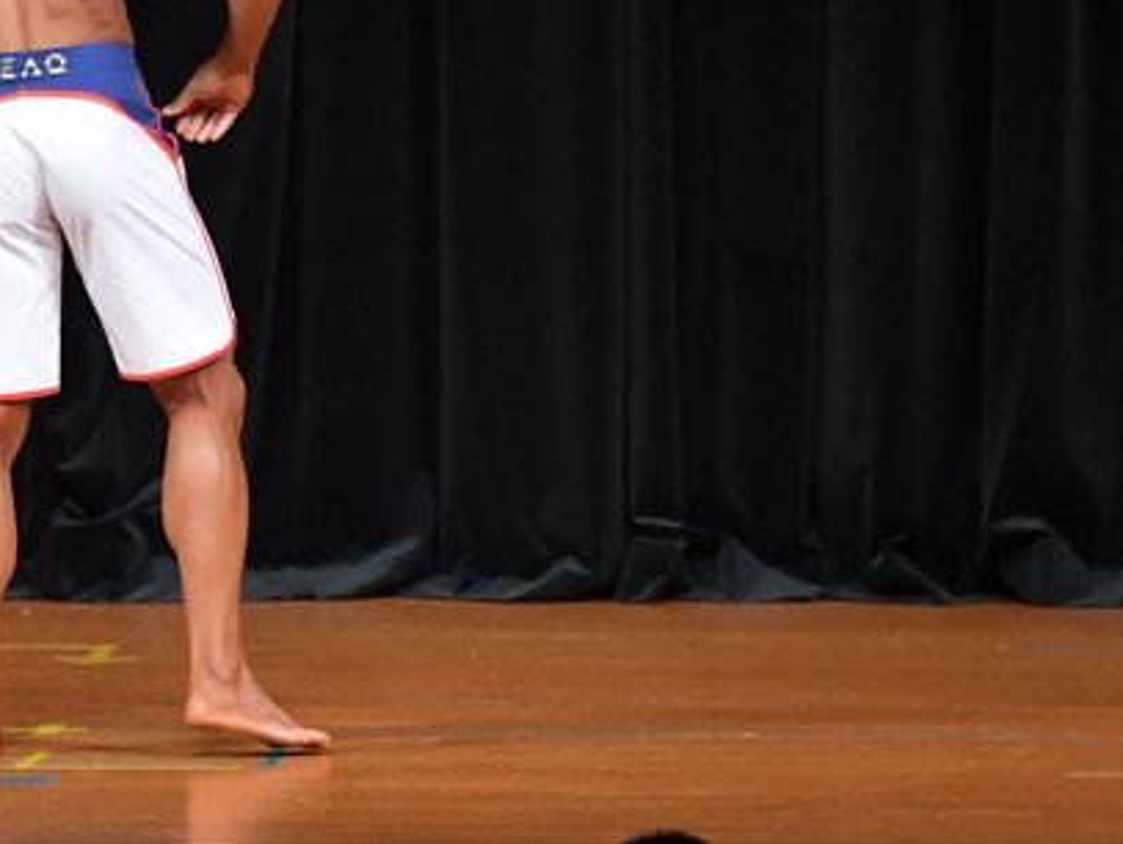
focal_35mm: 521
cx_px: 159
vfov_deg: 2.9
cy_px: 135
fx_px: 16917
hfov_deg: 3.8
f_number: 5.6
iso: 5000
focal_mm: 190
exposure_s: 1/400
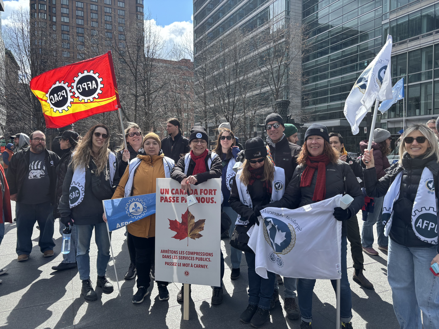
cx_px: 220
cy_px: 164
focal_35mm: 26
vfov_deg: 53.1
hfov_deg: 67.3
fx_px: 330
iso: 50
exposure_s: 1/1248
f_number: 1.6
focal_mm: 5.96
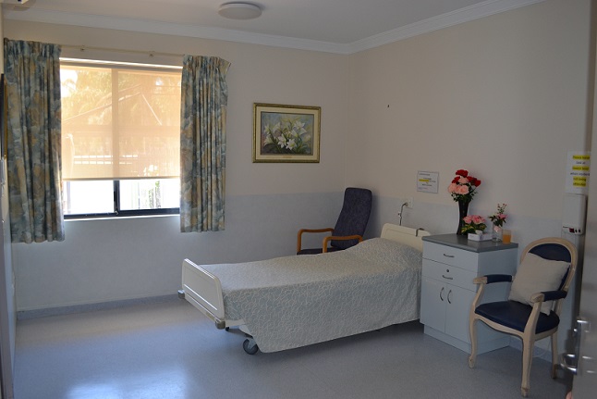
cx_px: 298
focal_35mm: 30
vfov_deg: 43.6
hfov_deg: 61.9
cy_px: 200
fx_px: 498
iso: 400
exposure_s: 1/100
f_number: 3.8
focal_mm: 20
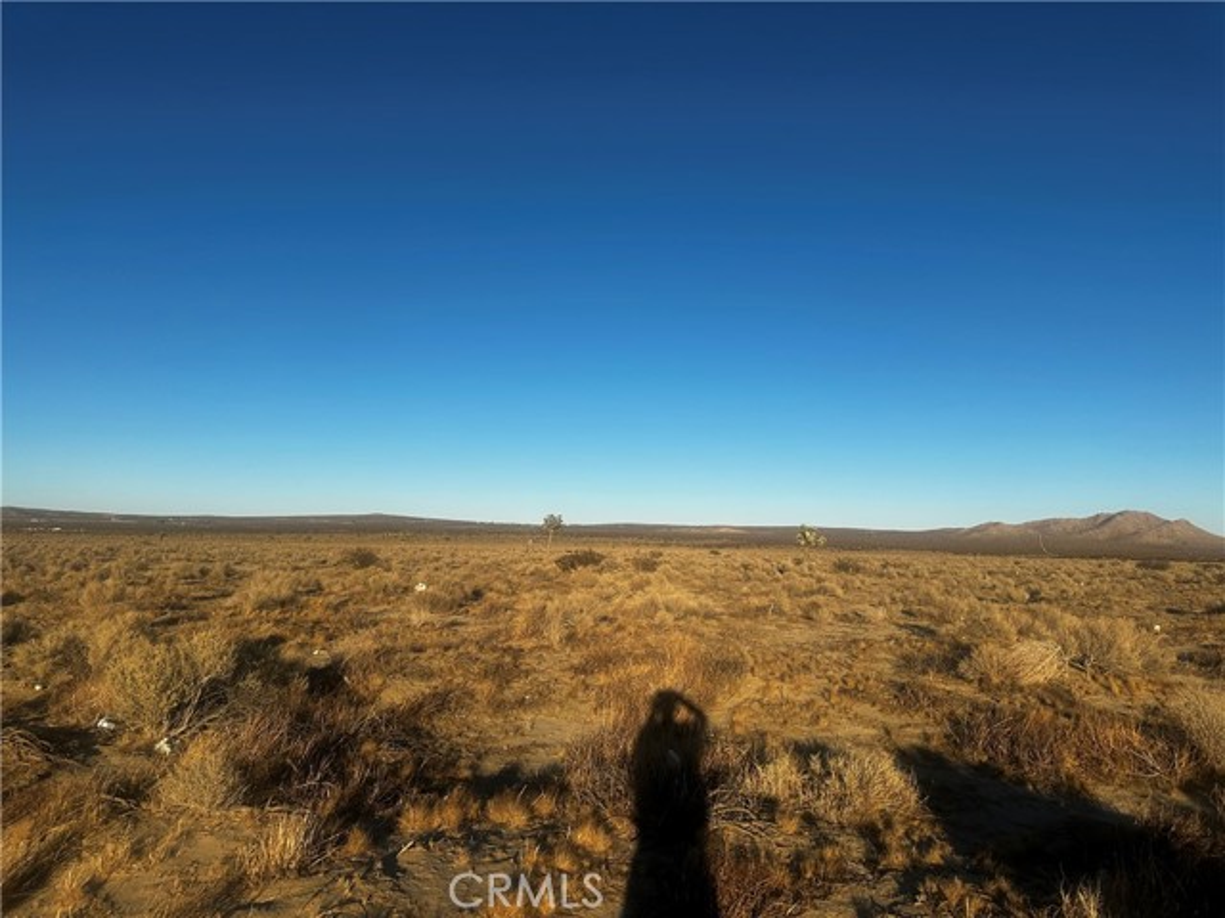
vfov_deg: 56.8
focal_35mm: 24
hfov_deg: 71.6
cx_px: 612
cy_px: 459
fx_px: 849
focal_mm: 6.86
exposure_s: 1/5263
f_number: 1.78
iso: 80
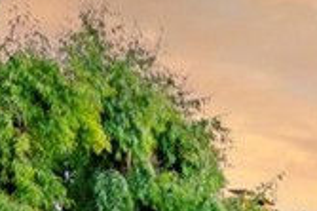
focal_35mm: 147
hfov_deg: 11.1
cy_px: 572
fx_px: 1293
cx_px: 824
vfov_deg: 8.3
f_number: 16
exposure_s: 1/50
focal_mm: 24
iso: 400
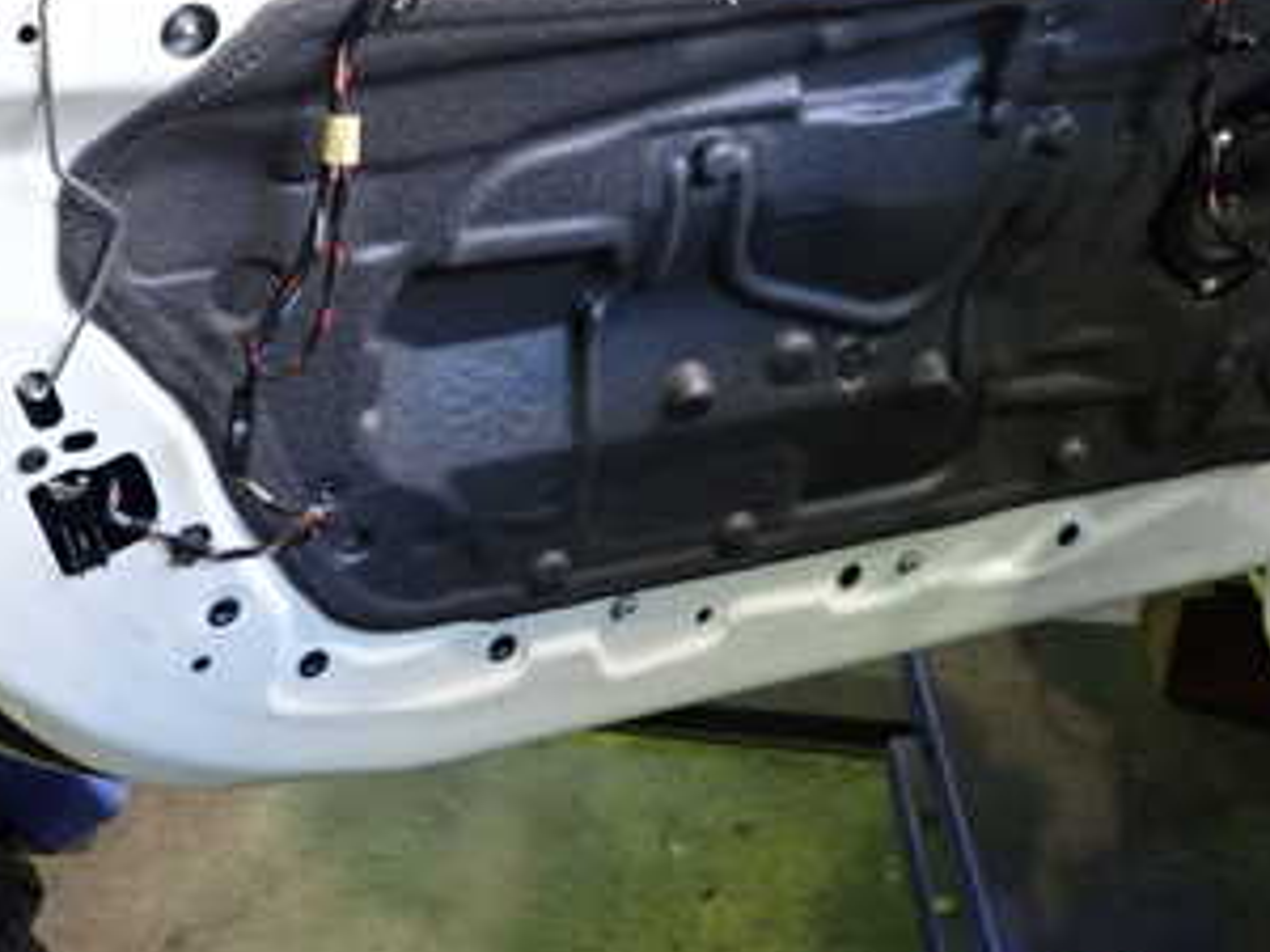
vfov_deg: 28.1
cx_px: 487
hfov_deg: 38.0
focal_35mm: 50
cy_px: 110
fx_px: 1834
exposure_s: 1/30
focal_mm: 4.5
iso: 250
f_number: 2
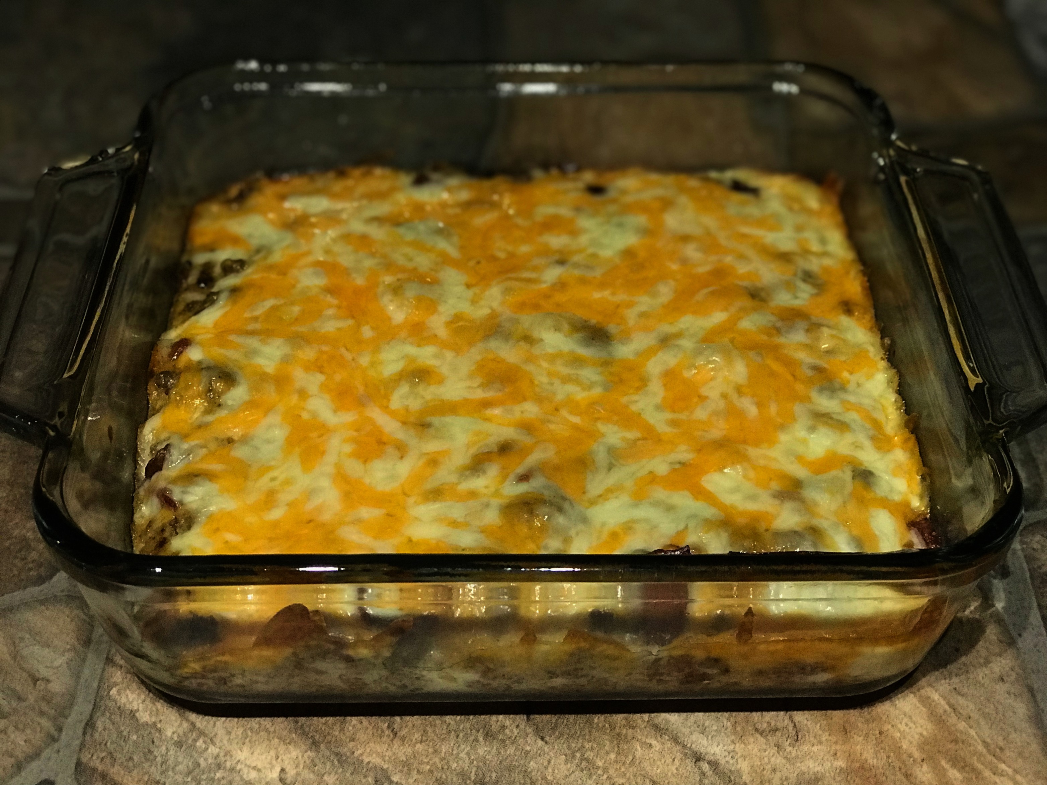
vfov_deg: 25.7
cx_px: 524
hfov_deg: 33.8
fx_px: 1724
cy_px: 392
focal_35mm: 57
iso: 640
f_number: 2.8
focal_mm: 6.6
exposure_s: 1/60
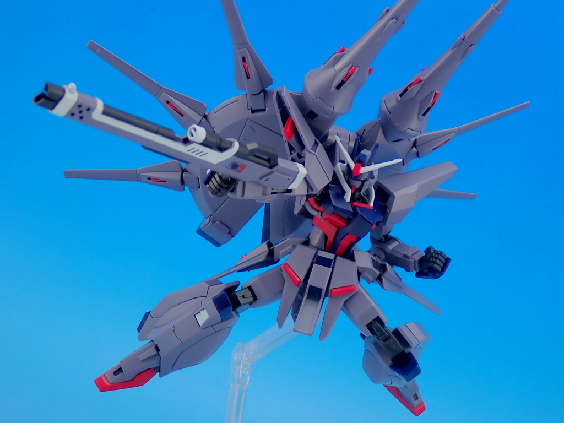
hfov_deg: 25.3
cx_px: 282
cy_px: 212
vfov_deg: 19.1
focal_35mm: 77
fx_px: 1255
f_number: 4.1
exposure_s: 1/15
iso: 100
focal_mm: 13.65
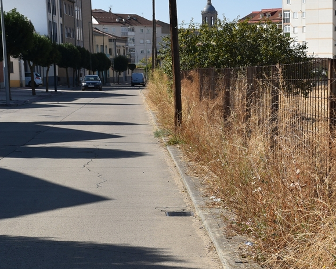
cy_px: 212
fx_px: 1104
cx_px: 319
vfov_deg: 13.8
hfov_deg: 17.0
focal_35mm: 111
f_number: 10
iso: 200
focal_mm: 38
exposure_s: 1/400
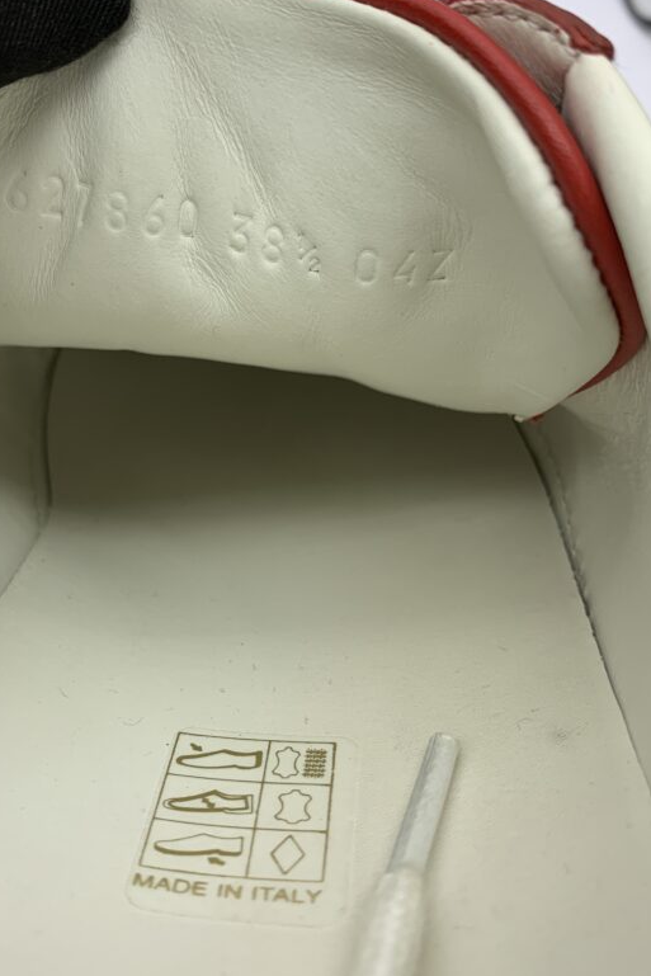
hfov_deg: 36.7
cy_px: 412
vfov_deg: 52.9
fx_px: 976
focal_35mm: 36
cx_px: 251
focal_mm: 4.25
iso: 25
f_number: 1.8
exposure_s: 1/99
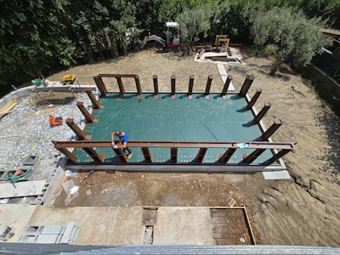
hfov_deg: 106.2
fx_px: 128
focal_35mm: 13
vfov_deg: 89.9
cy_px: 128
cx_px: 170
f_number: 2.2
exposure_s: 1/2752
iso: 50
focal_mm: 2.2
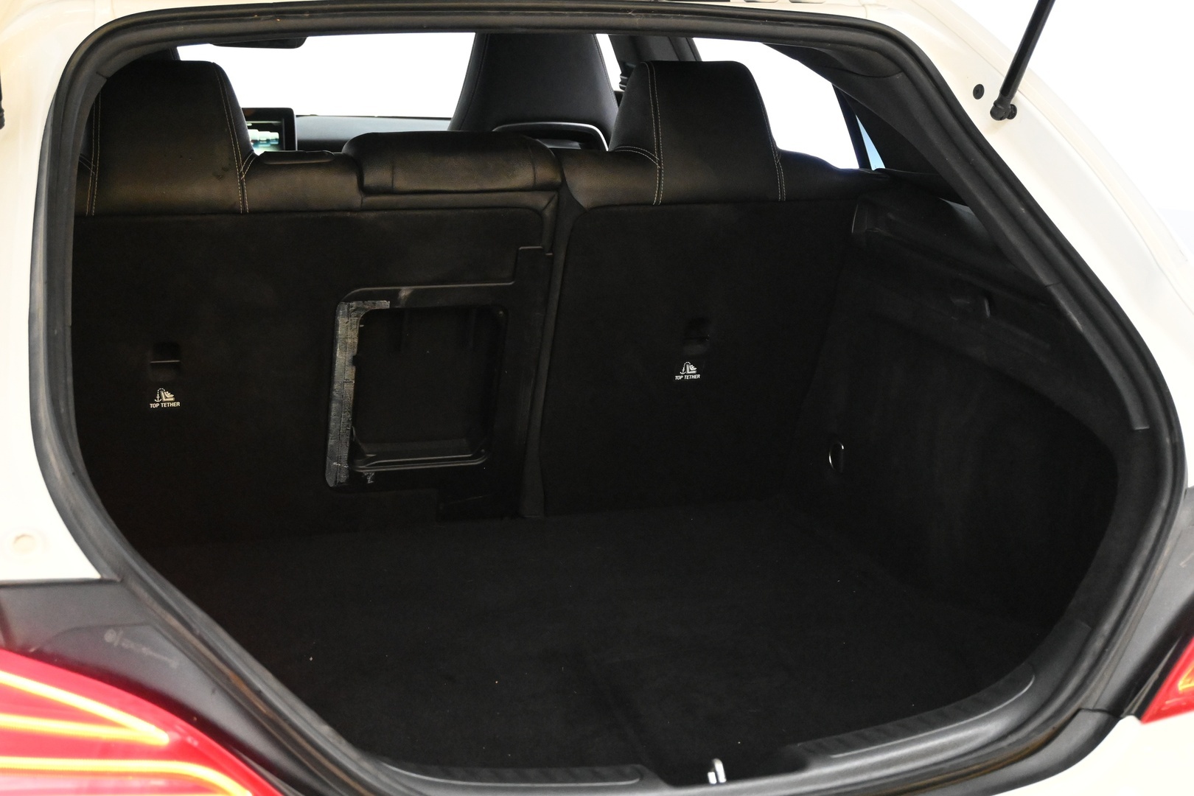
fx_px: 1691
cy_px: 398
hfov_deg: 38.9
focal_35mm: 51
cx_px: 597
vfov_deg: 26.5
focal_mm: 34
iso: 6400
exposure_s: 1/50
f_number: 5
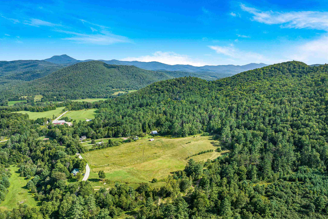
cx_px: 164
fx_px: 228
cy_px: 121
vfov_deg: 51.2
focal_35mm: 25
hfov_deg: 71.5
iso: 110
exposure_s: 1/2000
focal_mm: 12.29
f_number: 2.8
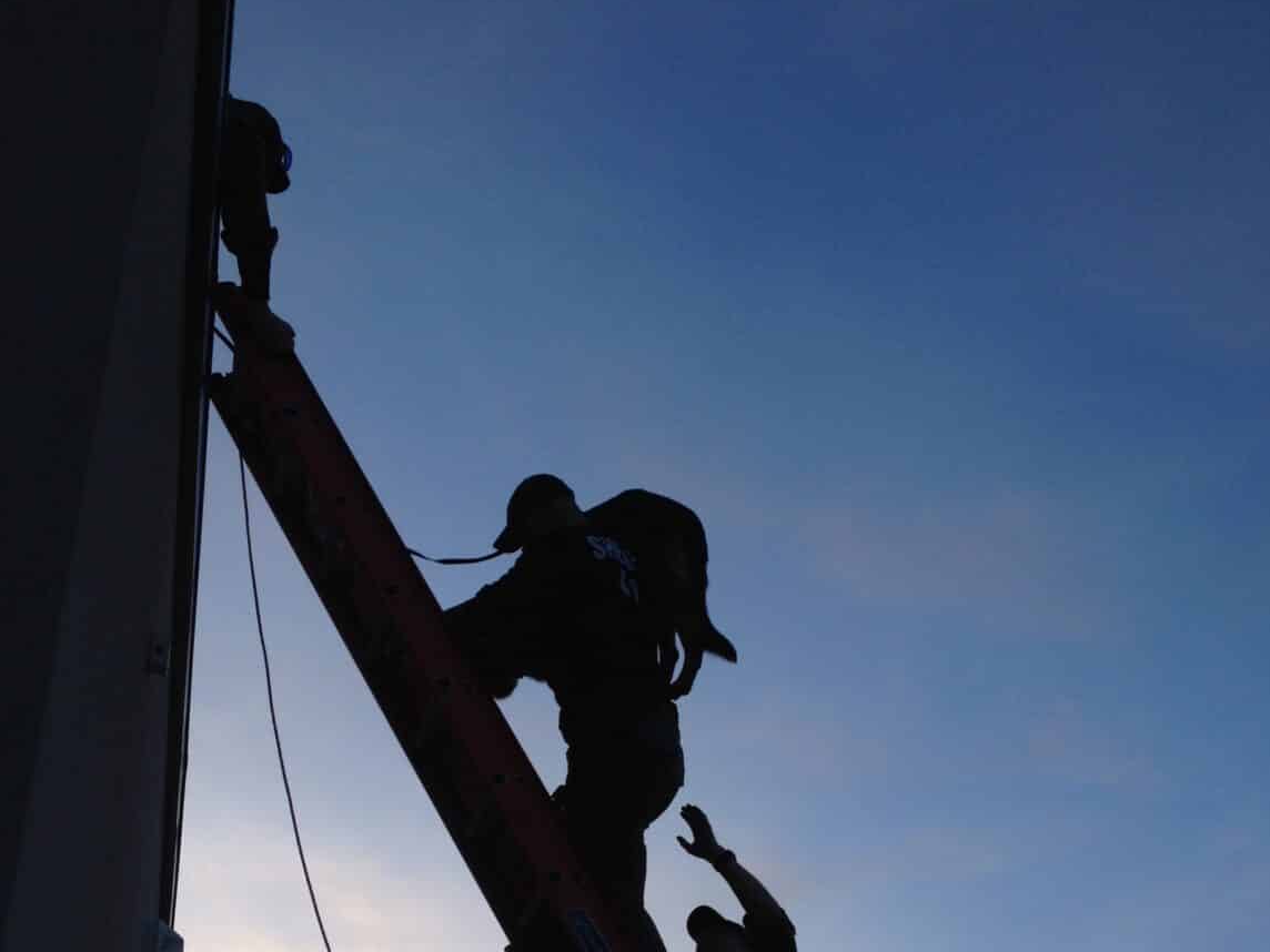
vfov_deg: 30.0
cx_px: 638
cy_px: 792
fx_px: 1724
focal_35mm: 47
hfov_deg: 40.4
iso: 50
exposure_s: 1/212
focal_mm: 4.28
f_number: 2.4
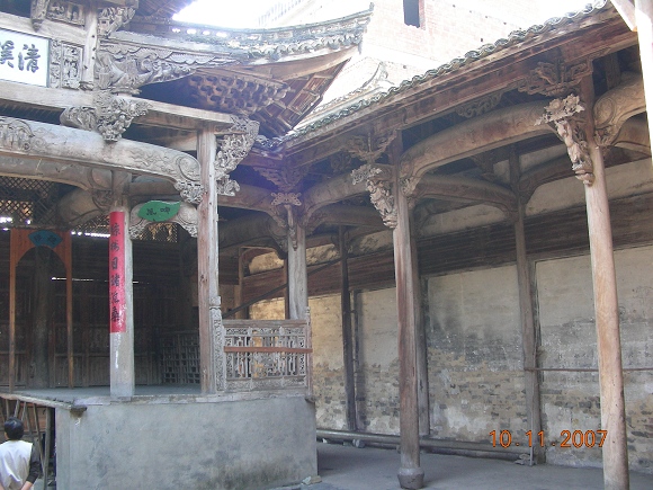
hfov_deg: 49.0
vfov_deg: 37.7
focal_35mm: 38
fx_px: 717
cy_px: 245
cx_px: 326
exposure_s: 1/30
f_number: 3.5
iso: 91
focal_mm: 6.3
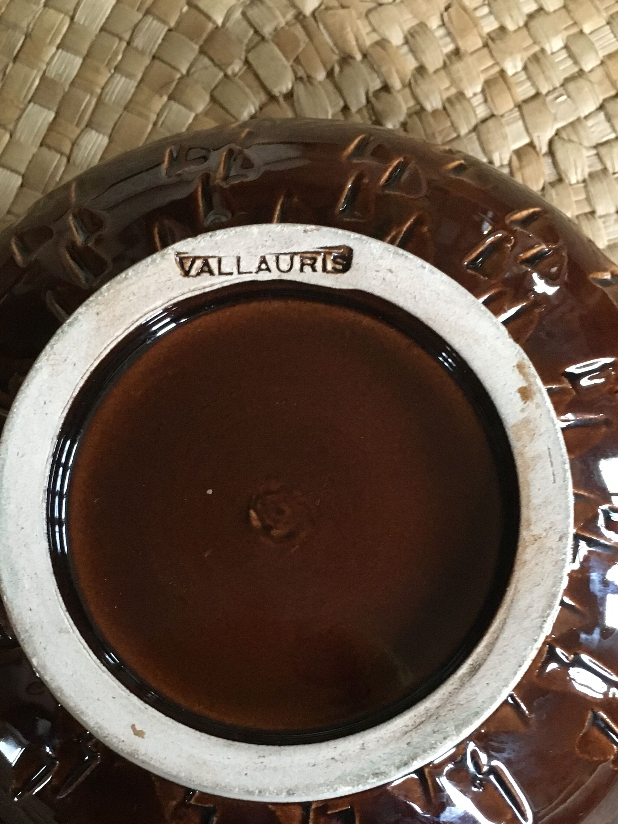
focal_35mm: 43
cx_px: 291
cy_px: 544
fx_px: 1024
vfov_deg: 43.3
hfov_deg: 33.6
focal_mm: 4.15
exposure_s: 1/17
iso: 250
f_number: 2.2
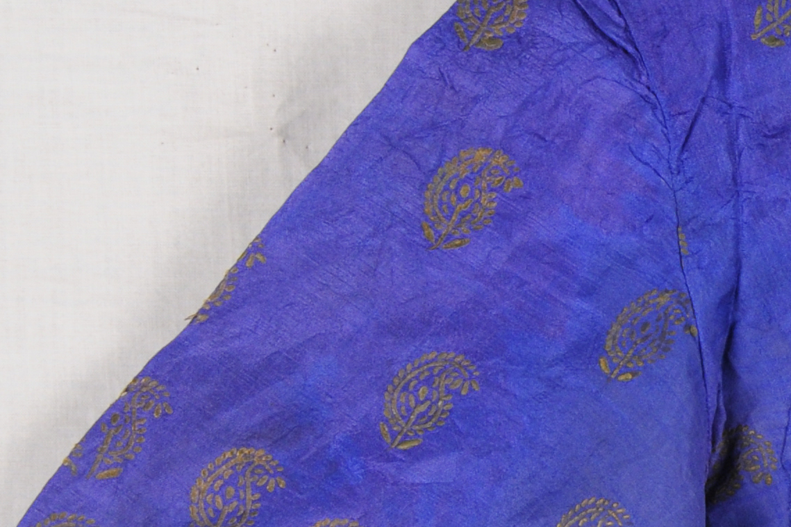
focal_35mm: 395
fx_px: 8677
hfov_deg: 5.2
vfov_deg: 3.5
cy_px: 551
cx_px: 1363
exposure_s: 1/4
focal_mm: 70
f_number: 16
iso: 400
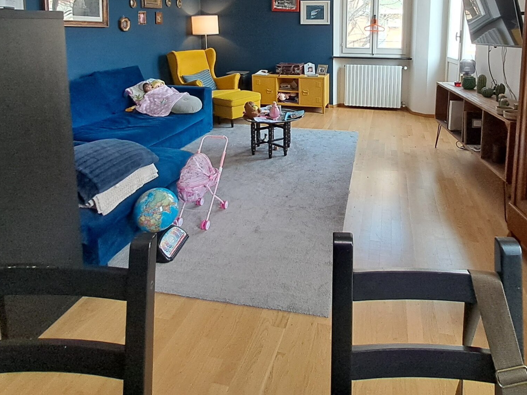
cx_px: 320
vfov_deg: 56.1
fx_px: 335
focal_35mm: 22
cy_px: 72
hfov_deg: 75.4
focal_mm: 1.13
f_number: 2.2
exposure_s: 1/50
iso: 80
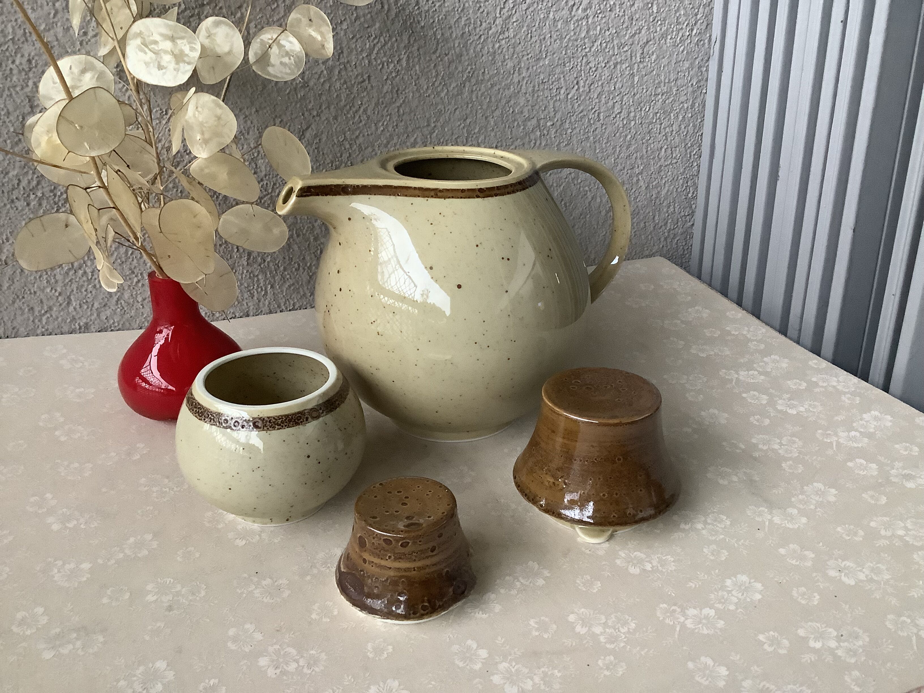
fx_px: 827
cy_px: 346
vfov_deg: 45.4
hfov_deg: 58.4
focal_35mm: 31
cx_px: 462
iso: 320
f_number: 2.4
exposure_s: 1/60
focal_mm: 3.3
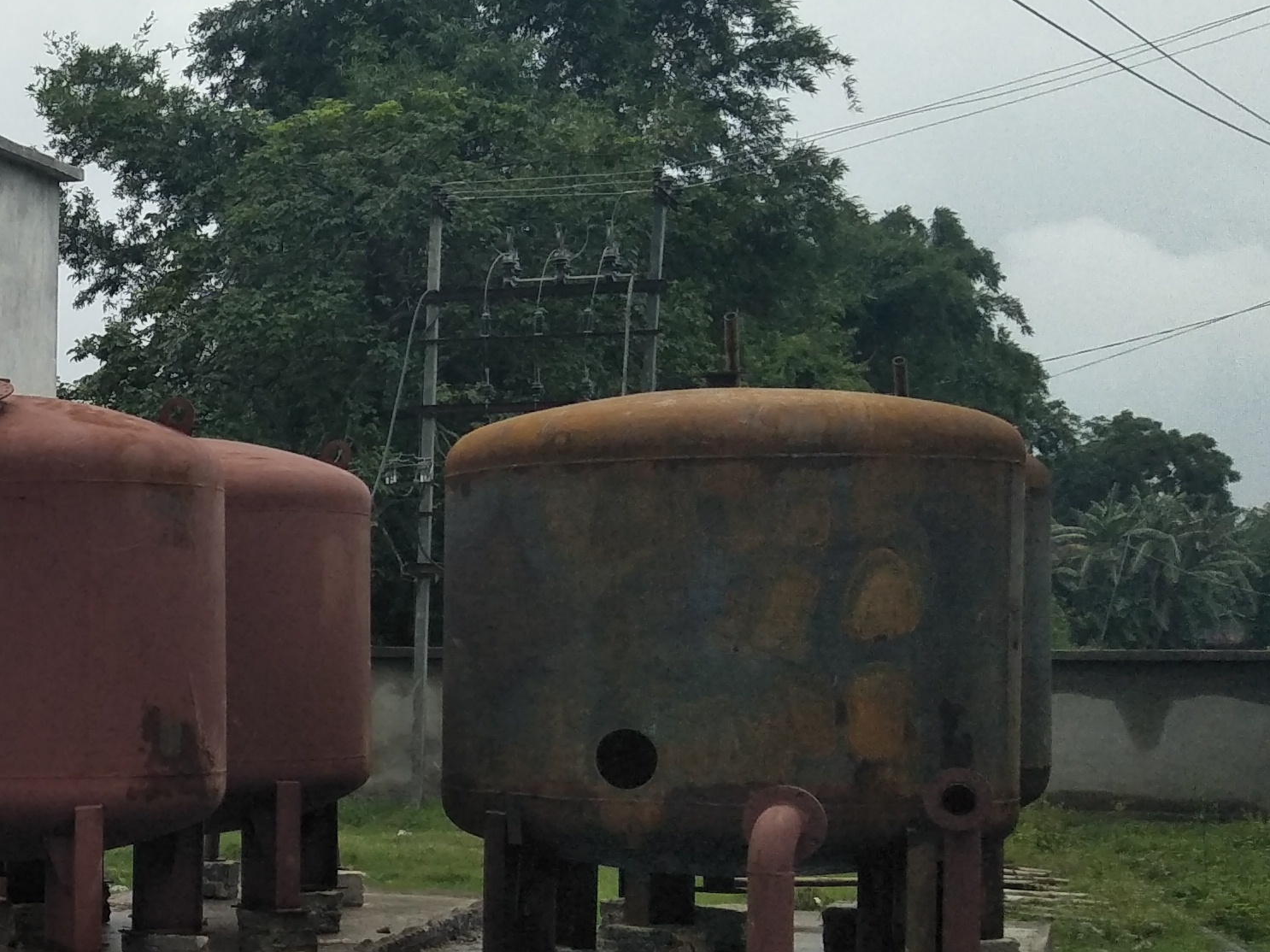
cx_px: -452
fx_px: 2054
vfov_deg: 25.8
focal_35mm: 56
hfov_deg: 27.6
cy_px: 700
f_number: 2.2
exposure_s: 1/1347
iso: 41
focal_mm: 3.46
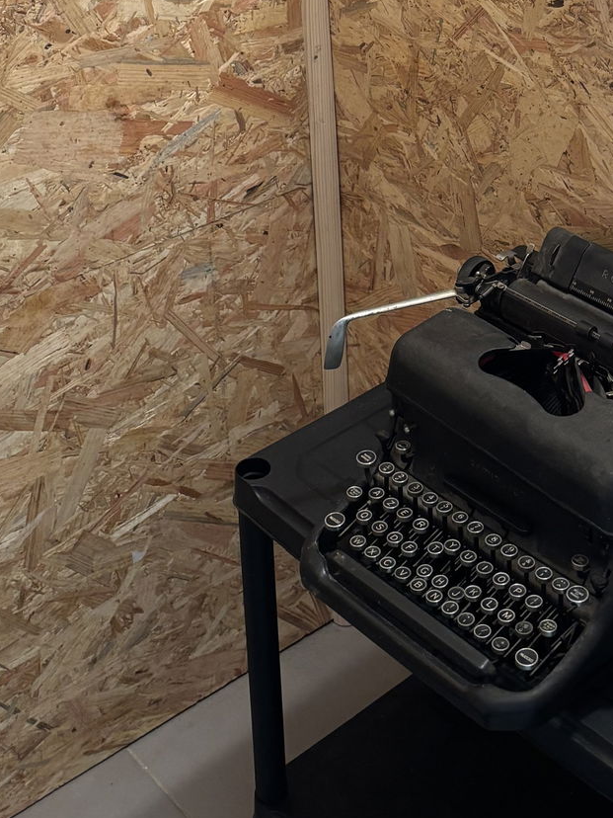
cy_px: -11
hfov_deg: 21.8
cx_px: 421
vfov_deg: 27.2
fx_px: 1582
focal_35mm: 67
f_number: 1.6
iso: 125
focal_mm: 5.96
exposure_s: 1/50
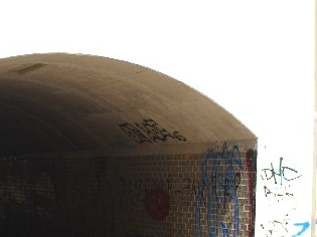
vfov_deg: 10.0
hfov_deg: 13.2
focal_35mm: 148
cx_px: 28
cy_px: 197
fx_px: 1355
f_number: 4.4
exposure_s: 1/250
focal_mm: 16.6
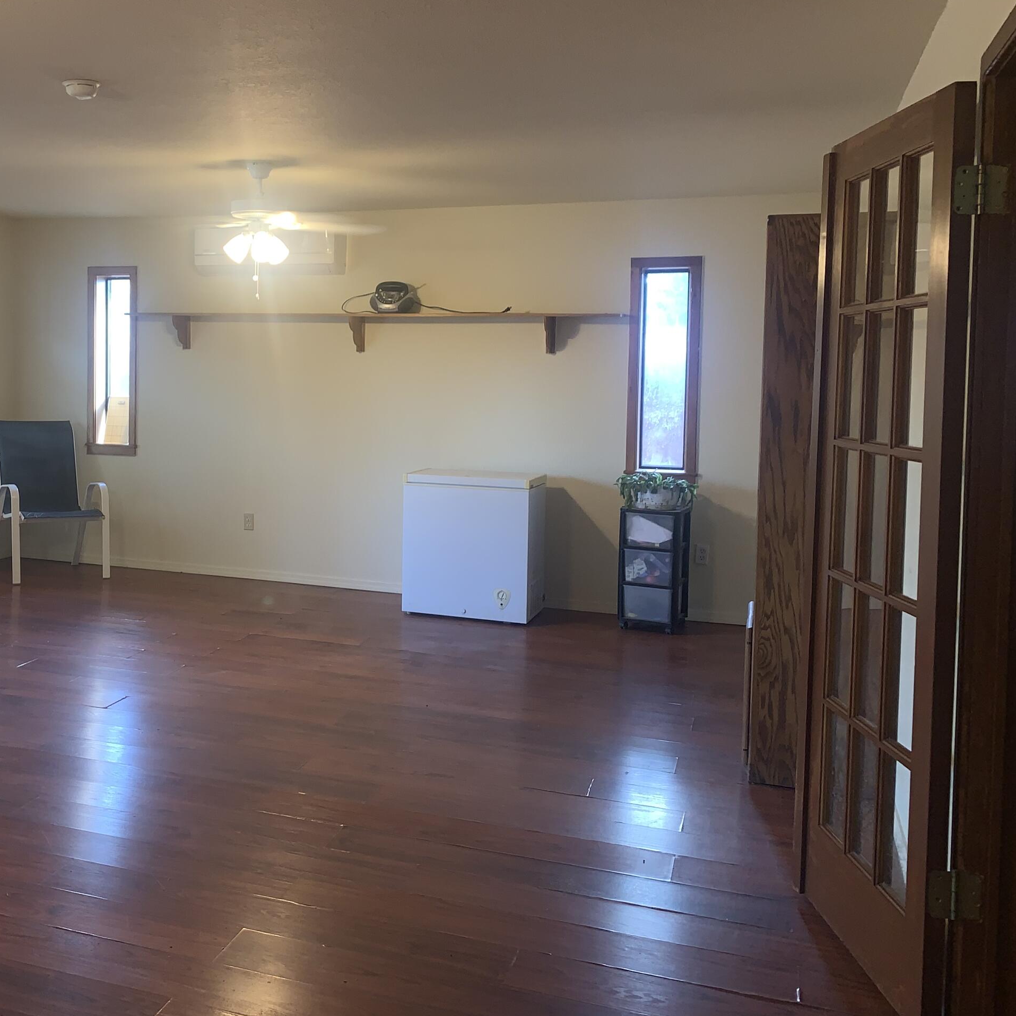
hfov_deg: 44.6
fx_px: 1195
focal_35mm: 36
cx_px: 258
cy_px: 421
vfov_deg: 45.9
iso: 25
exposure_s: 1/24
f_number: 1.8
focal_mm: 4.25
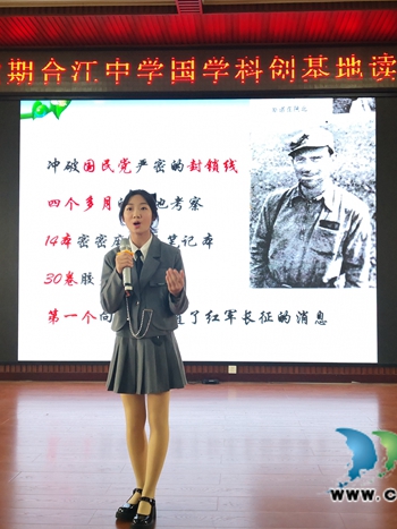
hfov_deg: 38.6
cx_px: 216
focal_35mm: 37
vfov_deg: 50.1
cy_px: 266
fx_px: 566
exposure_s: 1/100
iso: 400
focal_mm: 3.95
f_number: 1.6
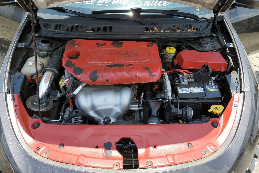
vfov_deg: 44.9
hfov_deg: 63.7
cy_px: 75
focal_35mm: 29
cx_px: 130
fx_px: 209
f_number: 1.5
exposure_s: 1/1667
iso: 50
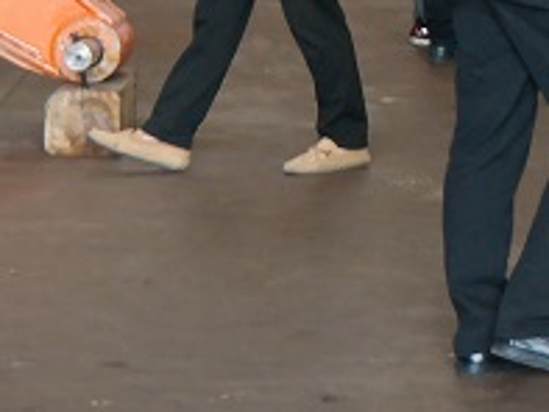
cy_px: -386
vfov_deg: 5.0
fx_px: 4681
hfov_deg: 6.5
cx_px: 1148
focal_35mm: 295
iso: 800
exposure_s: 1/60
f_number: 5
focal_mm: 41
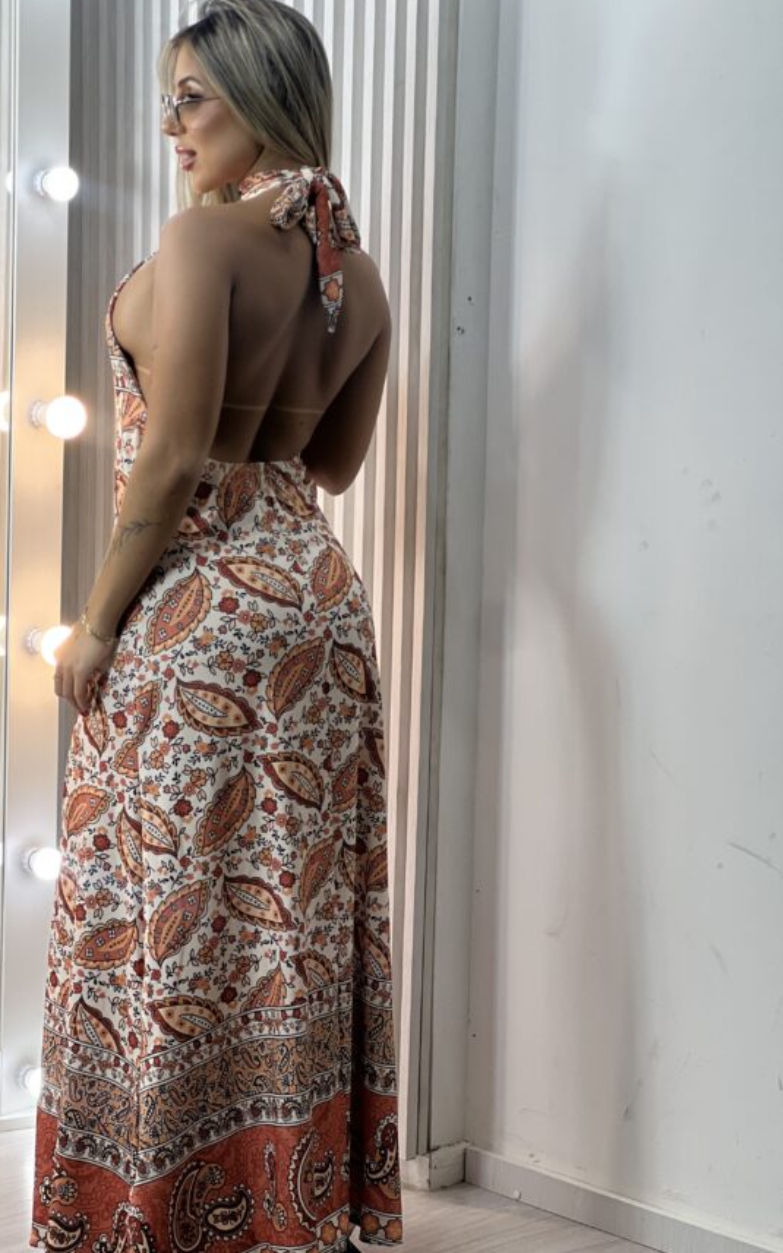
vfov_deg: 23.3
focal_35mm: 89
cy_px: 626
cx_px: 274
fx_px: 3039
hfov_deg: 14.7
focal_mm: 9
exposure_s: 1/120
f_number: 2.8
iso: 125
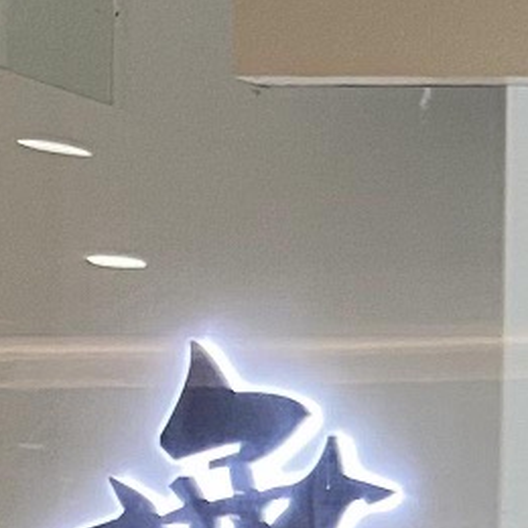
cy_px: 682
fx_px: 3072
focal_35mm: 178
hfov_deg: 7.8
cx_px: 1818
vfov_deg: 9.6
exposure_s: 1/50
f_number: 1.8
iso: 80
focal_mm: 4.25
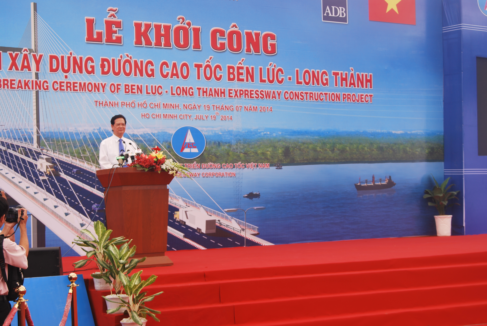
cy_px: 163
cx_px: 244
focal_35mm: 72
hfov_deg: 28.0
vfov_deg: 19.0
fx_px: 975
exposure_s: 1/125
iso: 100
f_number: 5.6
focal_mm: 48
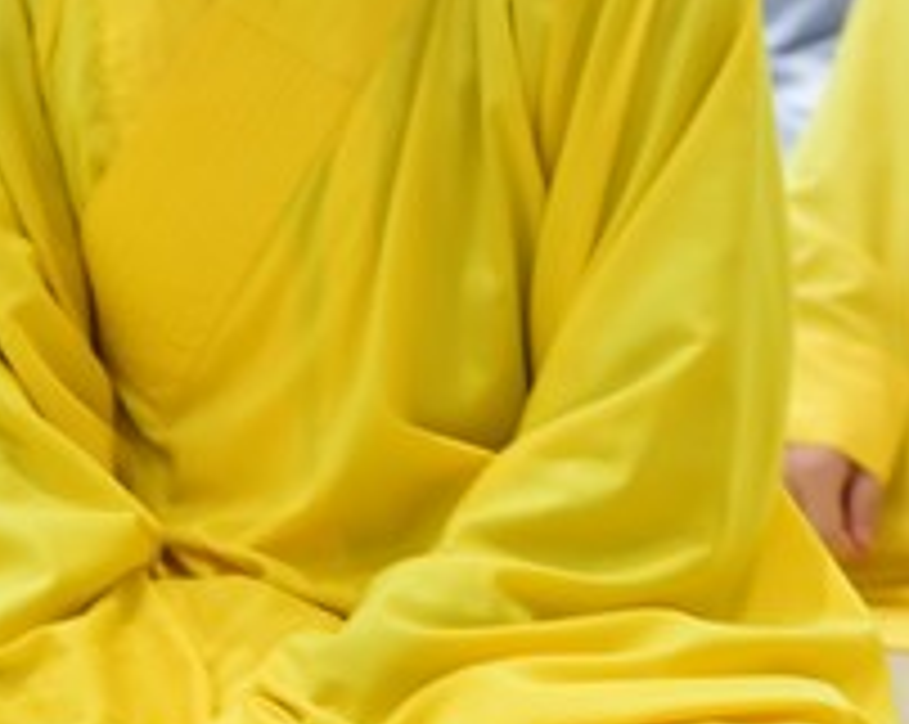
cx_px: 212
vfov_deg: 4.2
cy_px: -63
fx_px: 9752
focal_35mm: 363
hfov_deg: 5.3
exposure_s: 1/50
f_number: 5
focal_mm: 120
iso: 1600
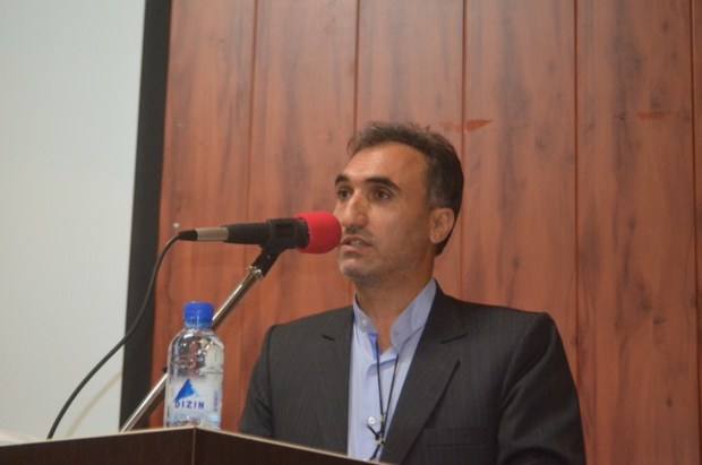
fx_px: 1606
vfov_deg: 16.5
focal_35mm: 82
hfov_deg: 24.7
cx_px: 351
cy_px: 232
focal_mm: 55
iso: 2800
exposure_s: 1/60
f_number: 5.6
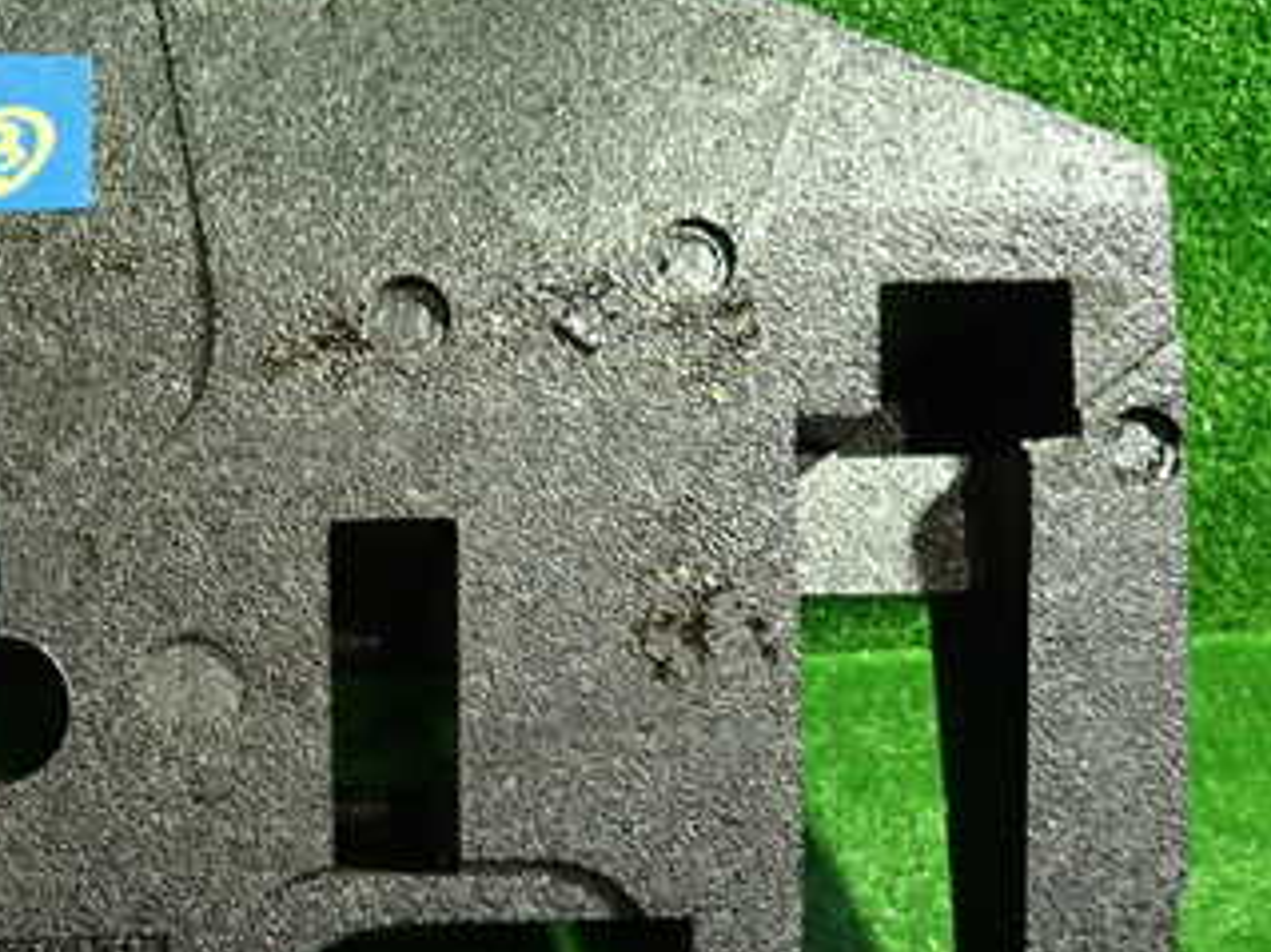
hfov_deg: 39.3
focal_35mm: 47
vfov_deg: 30.8
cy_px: 562
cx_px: 311
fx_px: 1725
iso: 400
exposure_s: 1/30
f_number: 2
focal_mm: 4.5
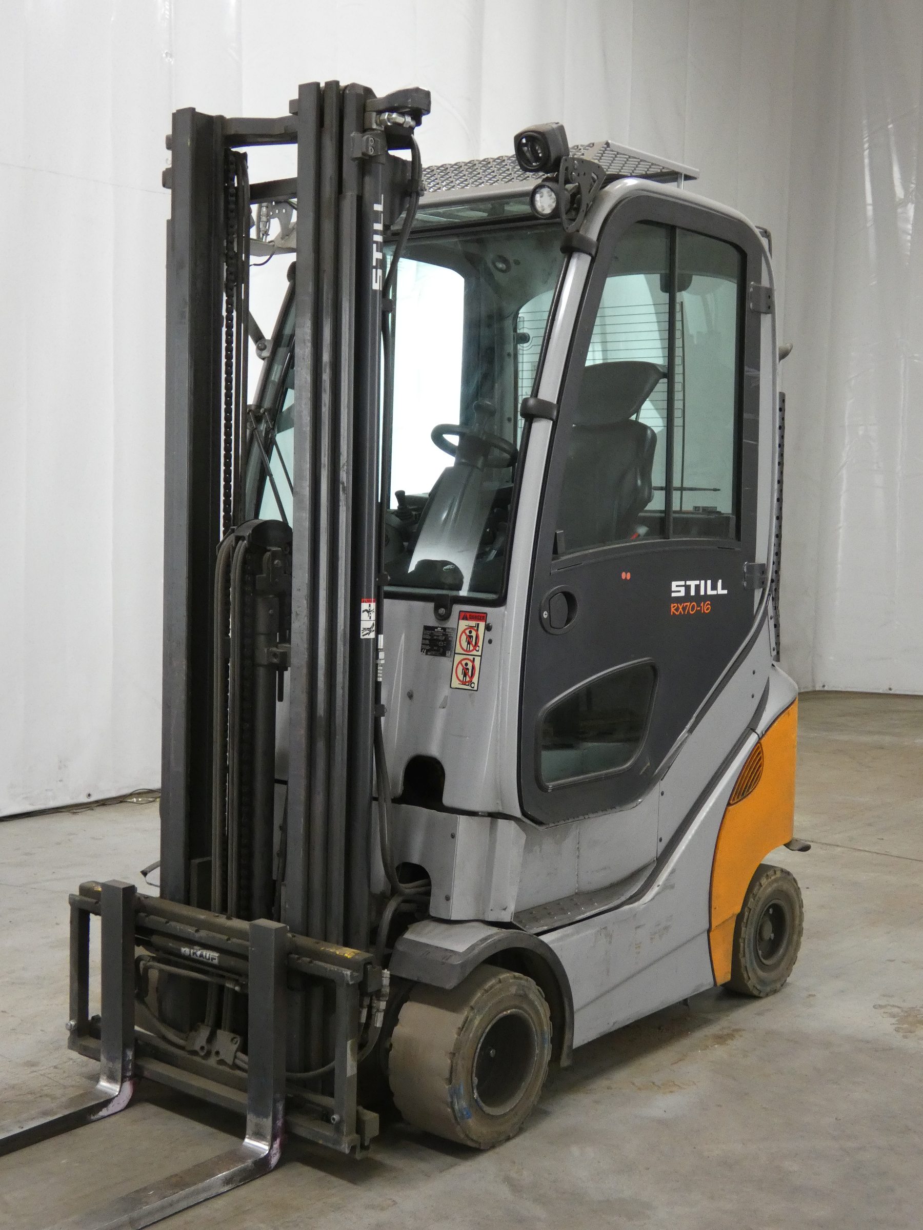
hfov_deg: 33.6
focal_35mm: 43
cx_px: 462
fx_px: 1529
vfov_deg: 43.9
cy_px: 615
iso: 500
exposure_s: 1/80
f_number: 3.7
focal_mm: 7.8
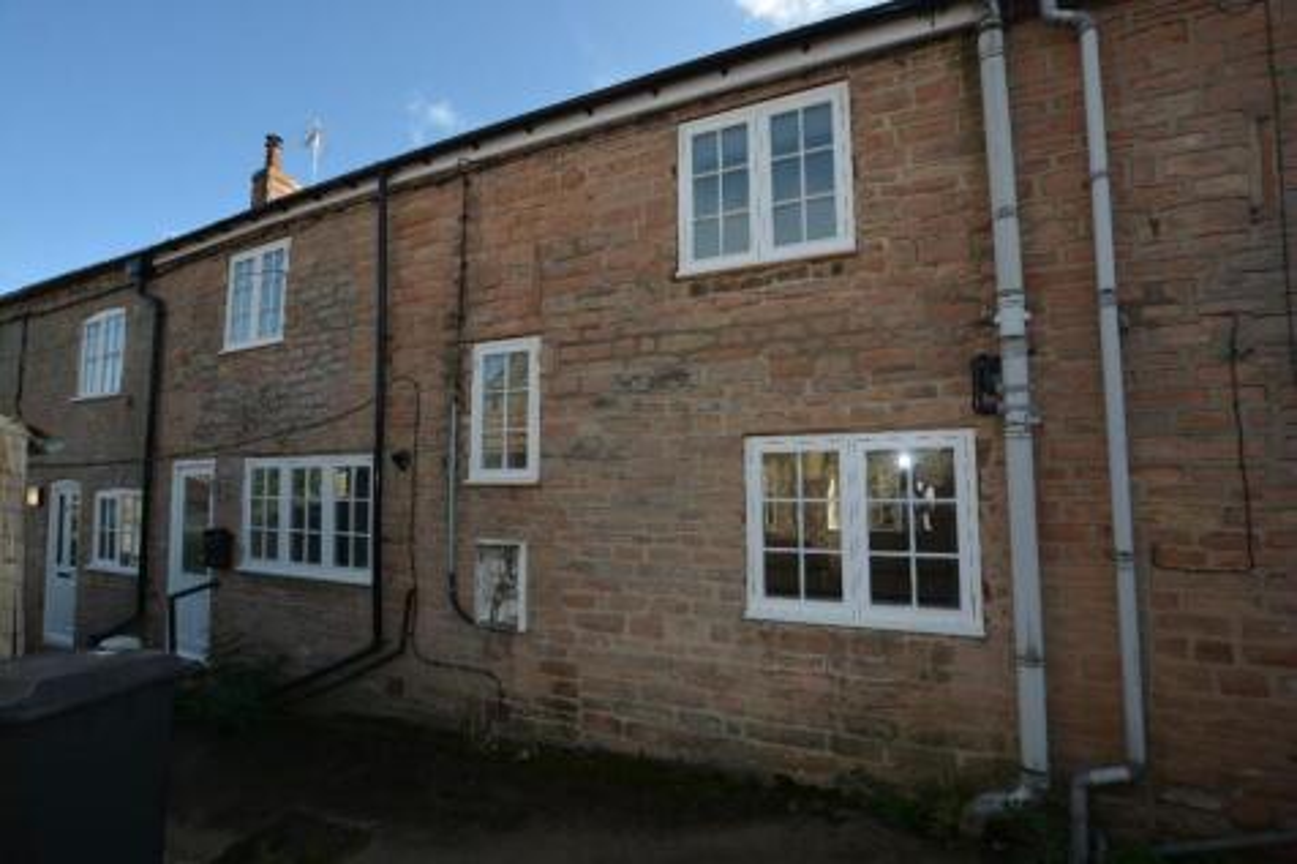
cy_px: 432
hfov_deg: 100.4
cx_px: 648
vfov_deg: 77.3
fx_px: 540
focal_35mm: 15
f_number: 6.3
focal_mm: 10
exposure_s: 1/160
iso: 100
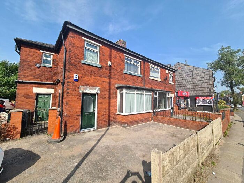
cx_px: 122
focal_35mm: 13
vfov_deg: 89.9
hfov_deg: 106.2
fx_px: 92
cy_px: 92
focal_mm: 2.22
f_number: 2.2
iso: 64
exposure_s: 1/1252
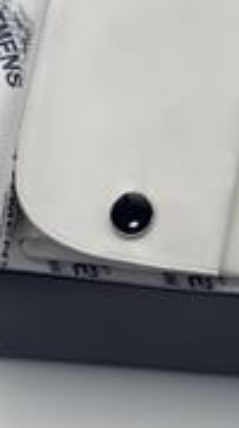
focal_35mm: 131
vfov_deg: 15.9
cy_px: -47
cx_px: 358
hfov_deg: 9.0
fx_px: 1484
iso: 32
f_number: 2
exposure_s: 1/494
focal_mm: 6
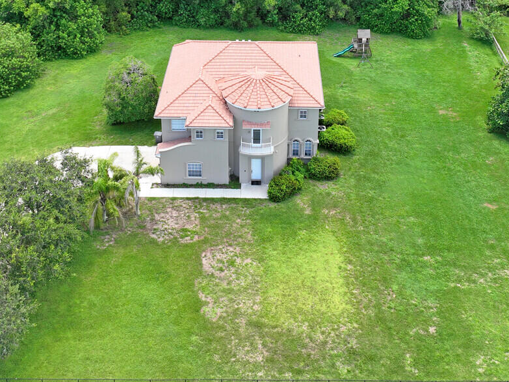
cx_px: 245
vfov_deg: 28.3
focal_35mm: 49
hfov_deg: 38.9
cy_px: 21
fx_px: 720
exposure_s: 1/500
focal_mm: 12.29
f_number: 2.8
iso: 100
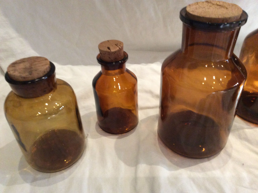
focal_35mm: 32
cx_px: 129
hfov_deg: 56.9
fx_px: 238
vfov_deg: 44.1
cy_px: 96
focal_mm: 3.3
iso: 250
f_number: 2.4
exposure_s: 1/20
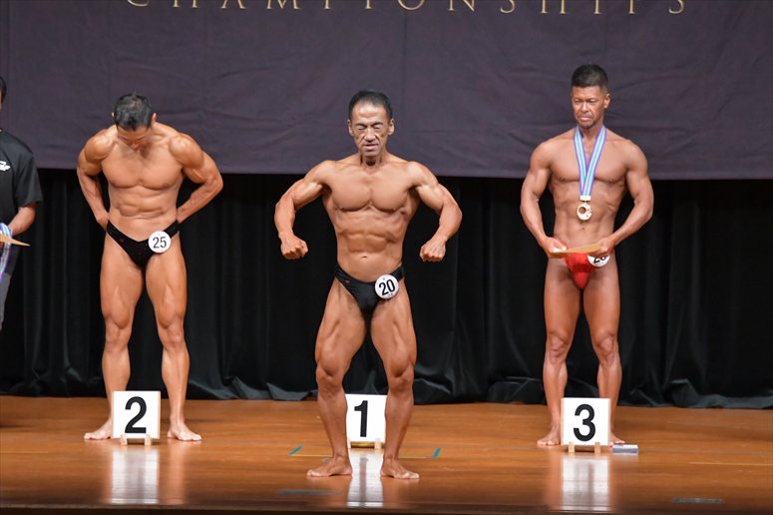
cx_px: 386
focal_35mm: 255
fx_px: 5473
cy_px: 258
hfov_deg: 8.1
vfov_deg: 5.4
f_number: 5.6
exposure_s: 1/400
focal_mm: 170
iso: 6400
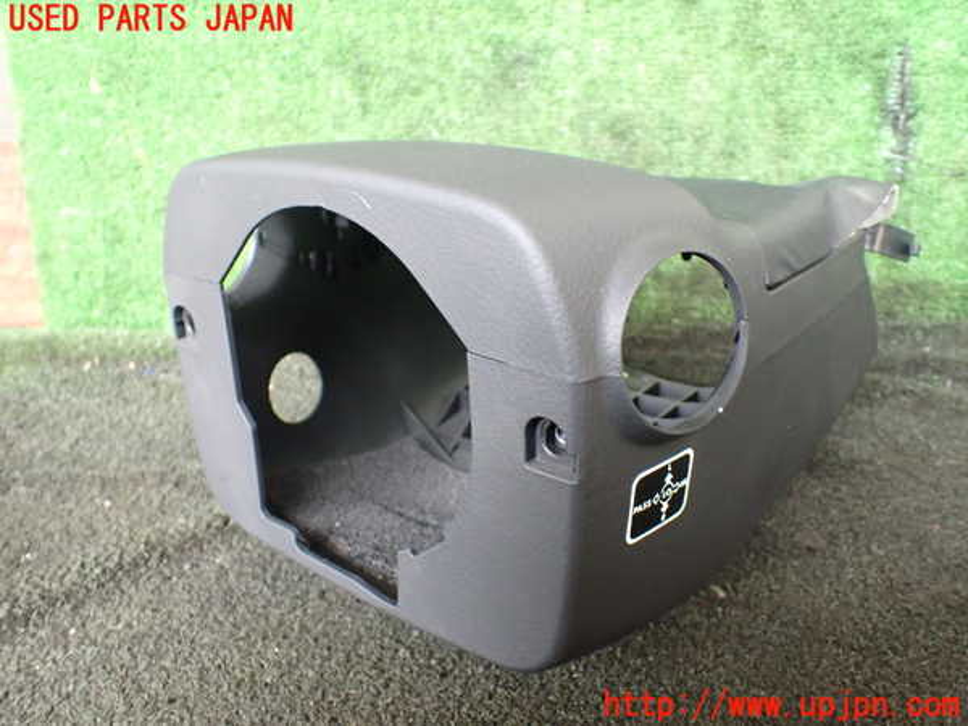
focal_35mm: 30
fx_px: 839
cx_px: 484
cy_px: 363
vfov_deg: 46.8
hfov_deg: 60.0
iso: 800
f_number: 2.3
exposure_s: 1/125
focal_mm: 5.4
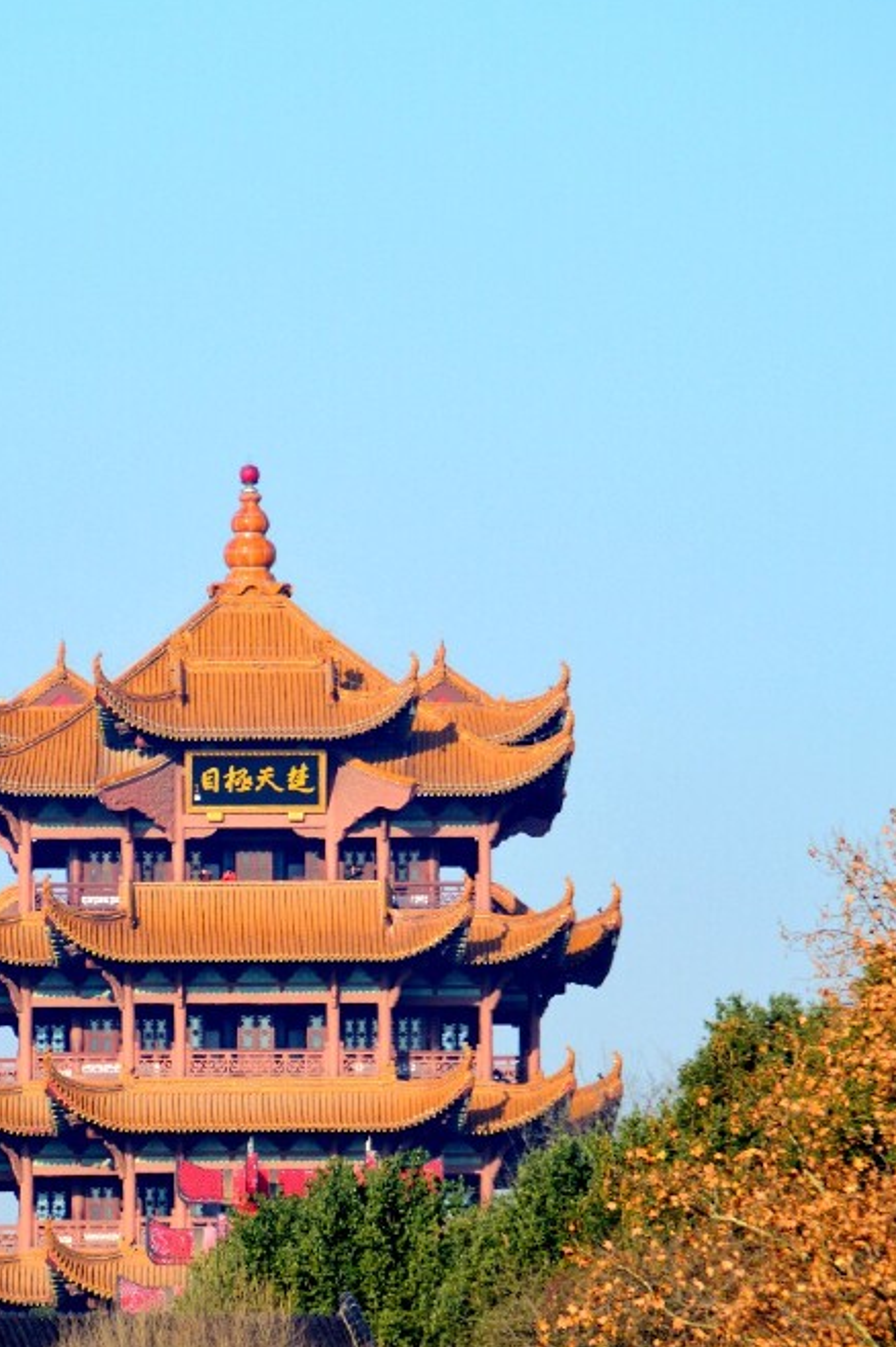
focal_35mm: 479
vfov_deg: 4.3
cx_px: 309
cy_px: 1029
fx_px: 17900
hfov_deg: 2.9
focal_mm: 200
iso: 200
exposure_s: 1/320
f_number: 10
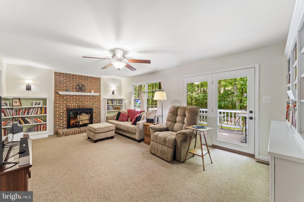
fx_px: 118
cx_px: 152
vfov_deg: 81.2
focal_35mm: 14
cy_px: 101
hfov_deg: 104.3
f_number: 8
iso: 640
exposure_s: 1/2.5
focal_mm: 14
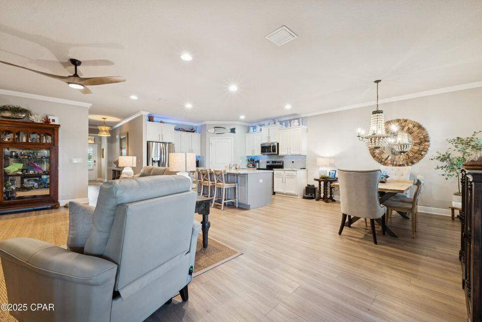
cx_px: 241
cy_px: 161
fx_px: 201
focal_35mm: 15
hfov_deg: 100.4
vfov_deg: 77.3
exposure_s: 1/3.33
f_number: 11
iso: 160
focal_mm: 10
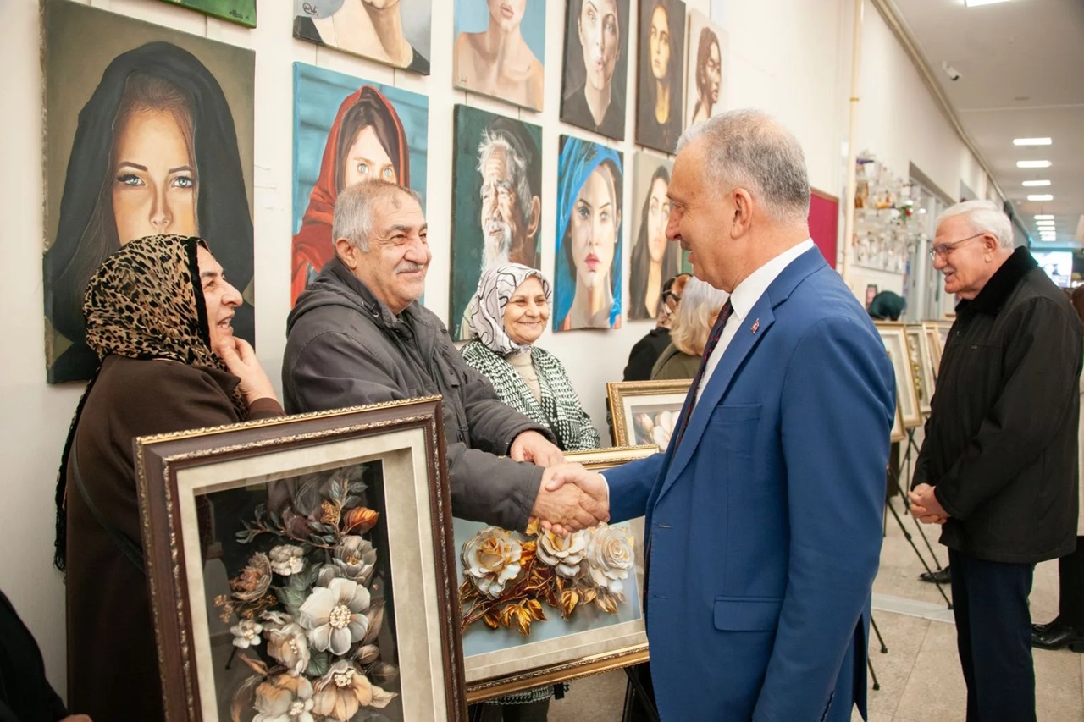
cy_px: 361
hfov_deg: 28.8
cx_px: 542
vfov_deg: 19.5
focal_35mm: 70
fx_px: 2107
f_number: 3.2
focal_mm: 70
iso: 1000
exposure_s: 1/160
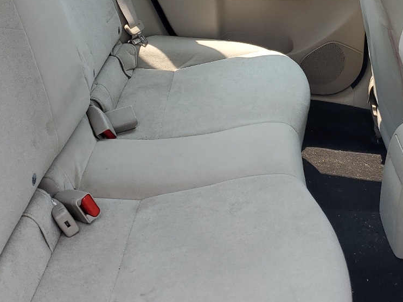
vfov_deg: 25.6
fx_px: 652
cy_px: 57
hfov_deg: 33.9
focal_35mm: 56
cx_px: 279
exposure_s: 1/625
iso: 50
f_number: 1.5
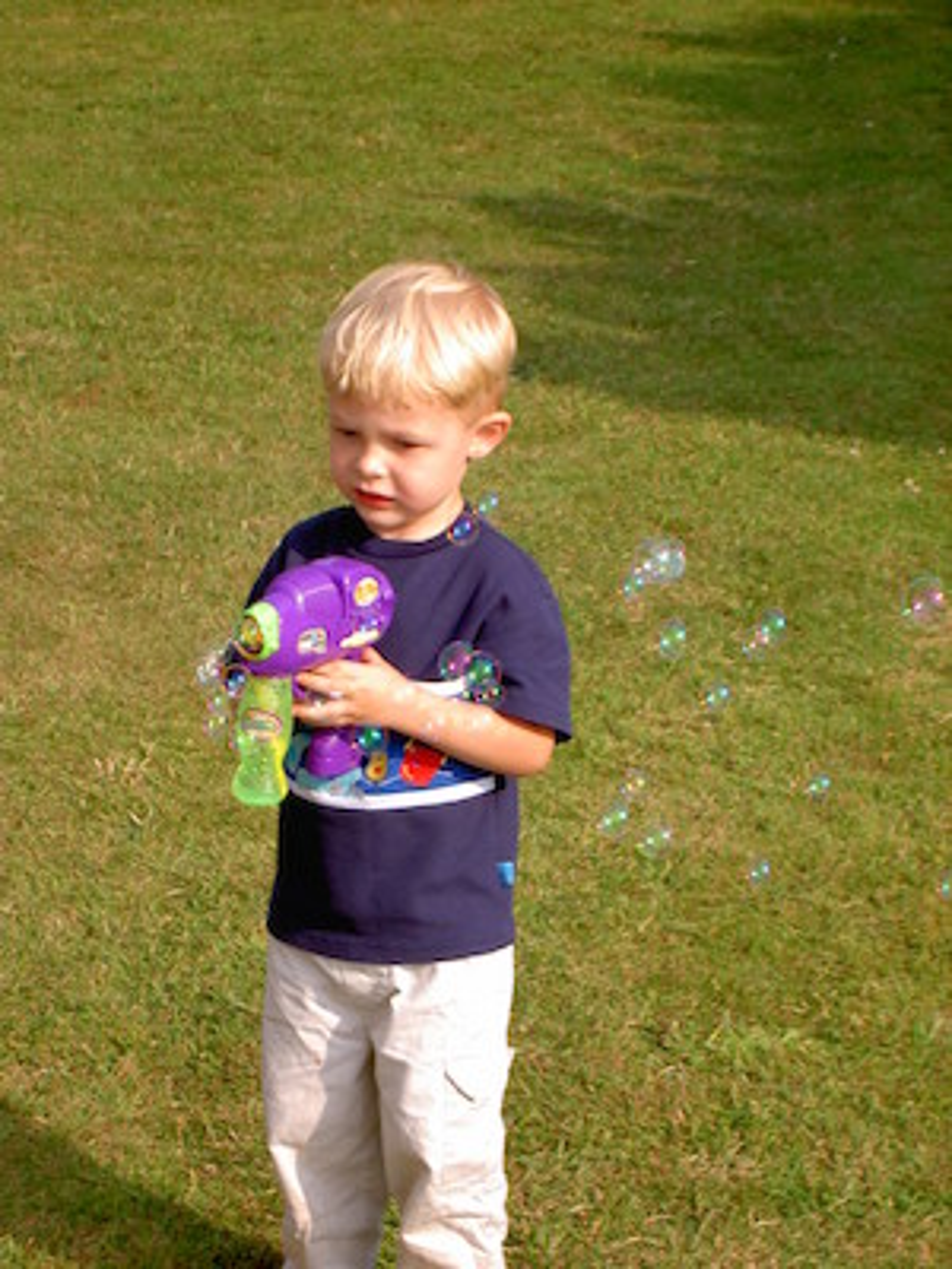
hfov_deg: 14.5
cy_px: 634
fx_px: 3740
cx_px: 476
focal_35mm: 102
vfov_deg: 19.3
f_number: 4.9
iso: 50
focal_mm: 16.8
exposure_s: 1/200
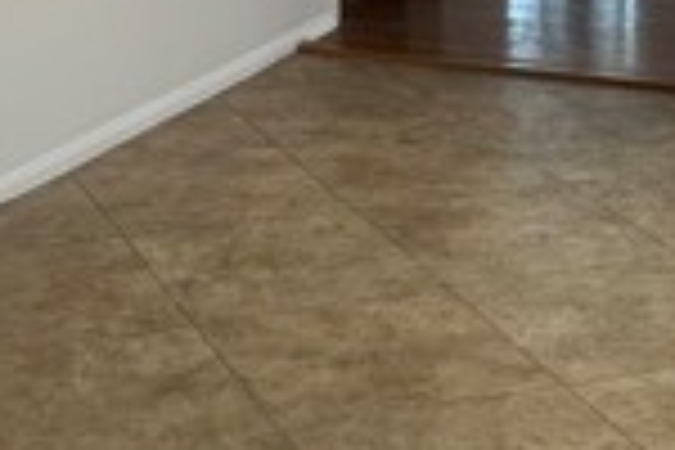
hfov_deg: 17.8
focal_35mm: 115
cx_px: 338
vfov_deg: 11.1
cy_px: -356
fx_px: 2156
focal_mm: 5.7
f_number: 1.5
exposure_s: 1/120
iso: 125
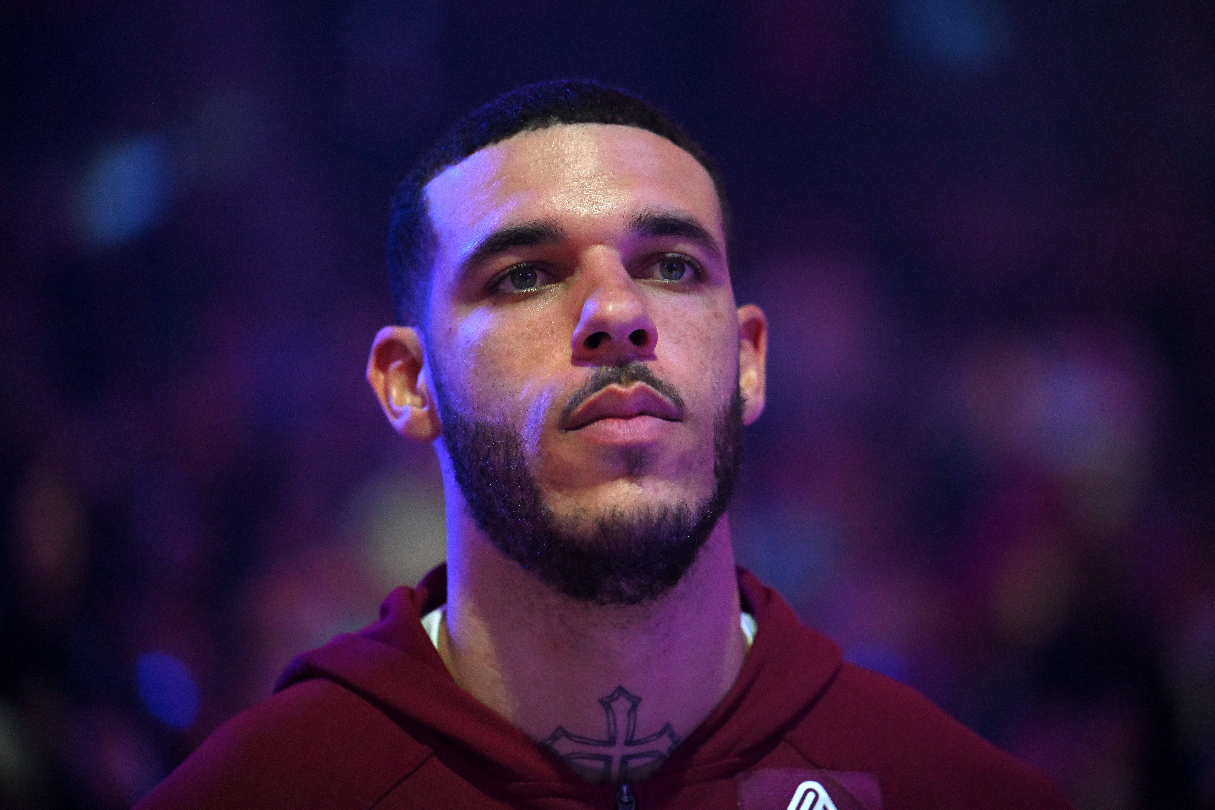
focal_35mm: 160
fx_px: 5400
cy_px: 405
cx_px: 608
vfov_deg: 8.6
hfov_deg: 12.8
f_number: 2.8
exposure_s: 1/800
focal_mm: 160
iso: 5000
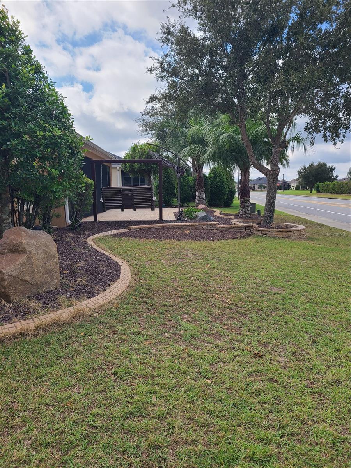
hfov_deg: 53.1
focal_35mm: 26
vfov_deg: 67.3
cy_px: 234
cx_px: 176
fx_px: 352
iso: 40
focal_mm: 5.4
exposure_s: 1/1597
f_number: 1.8
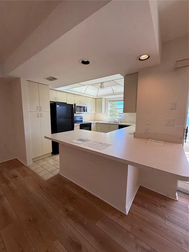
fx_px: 102
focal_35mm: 14
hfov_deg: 85.7
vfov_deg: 102.1
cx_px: 94
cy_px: 126
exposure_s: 1/207
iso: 50
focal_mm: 2.22
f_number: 2.2
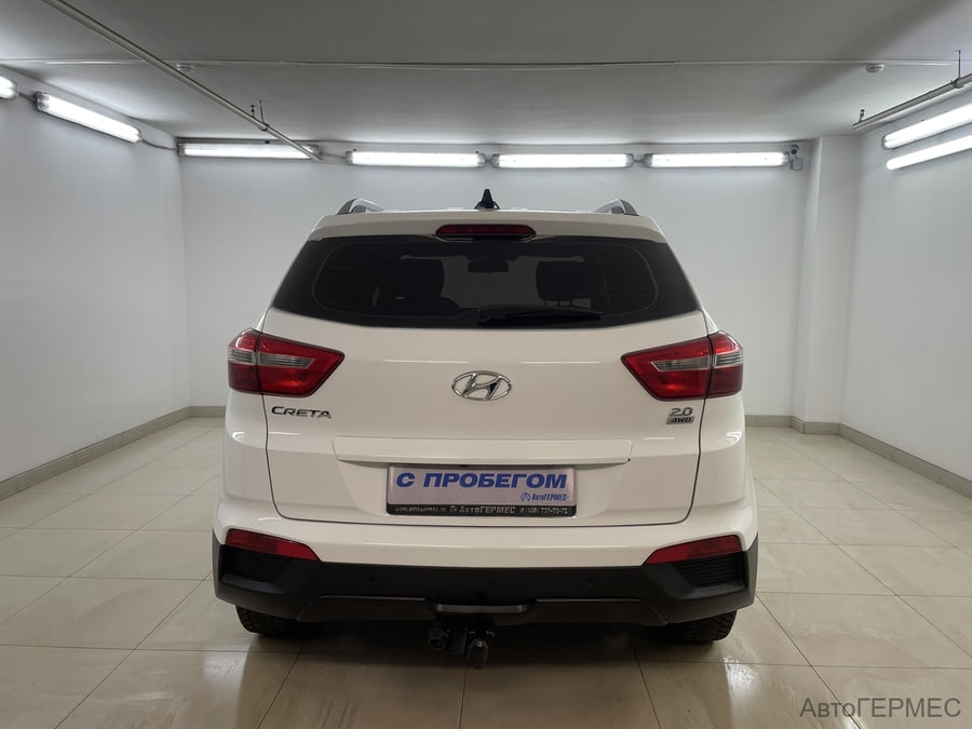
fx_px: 730
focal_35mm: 26
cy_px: 364
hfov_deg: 67.3
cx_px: 486
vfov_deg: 53.1
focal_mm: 4.2
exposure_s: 1/100
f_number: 1.6
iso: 40
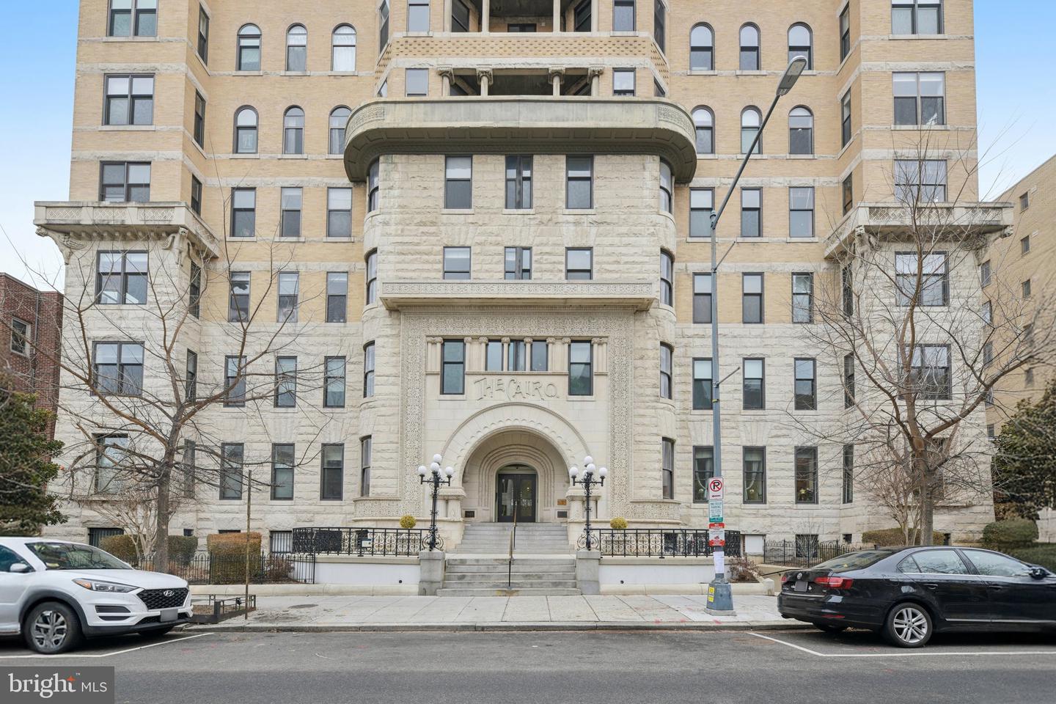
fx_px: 411
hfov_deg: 104.3
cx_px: 528
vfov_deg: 81.2
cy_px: 352
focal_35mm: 14
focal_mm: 14
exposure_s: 1/30
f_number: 8
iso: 100
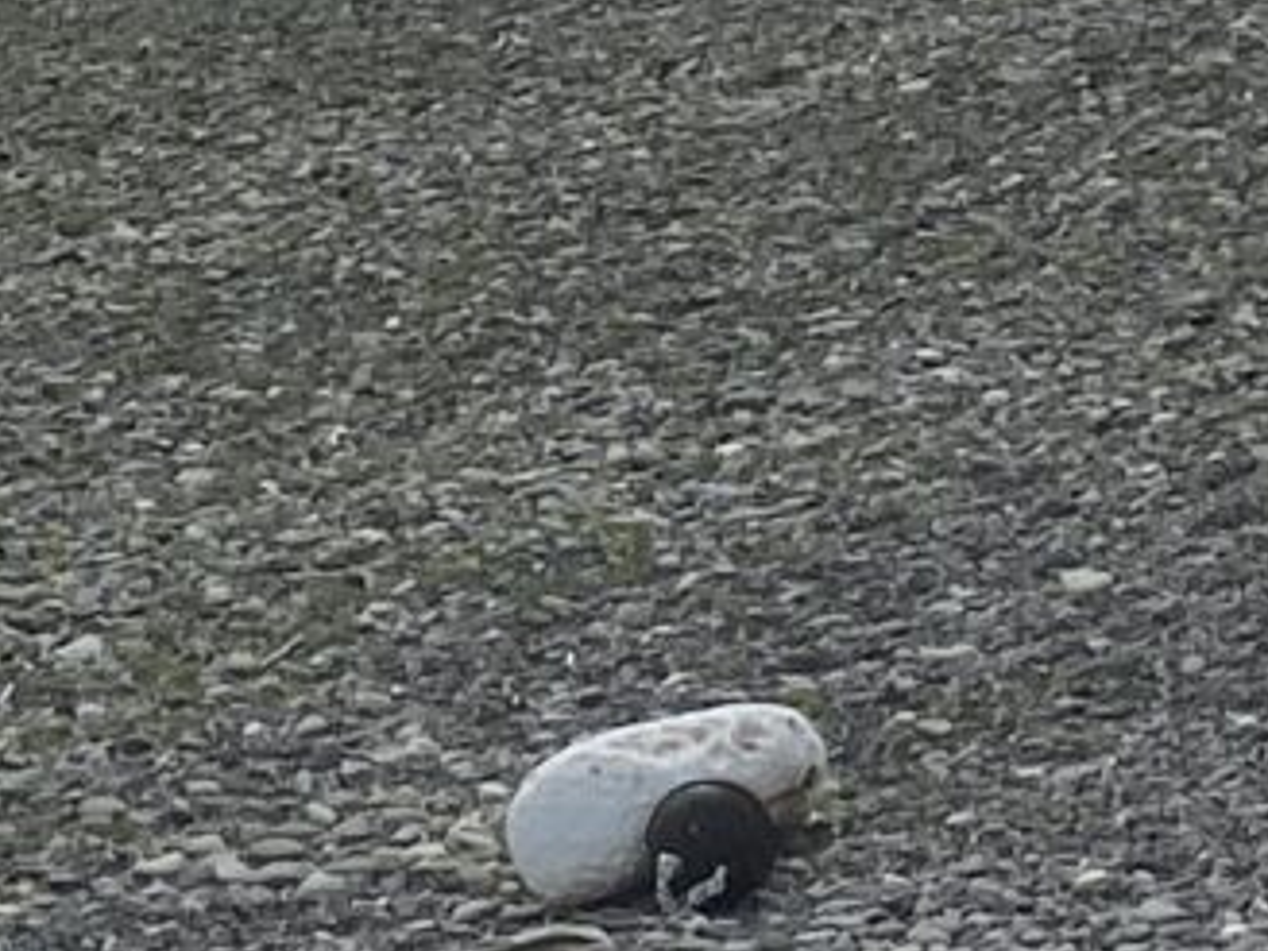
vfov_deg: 6.9
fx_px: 7436
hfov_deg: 9.5
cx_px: 1720
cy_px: -1272
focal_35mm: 203
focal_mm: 4.25
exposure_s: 1/12658
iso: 40
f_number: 1.8
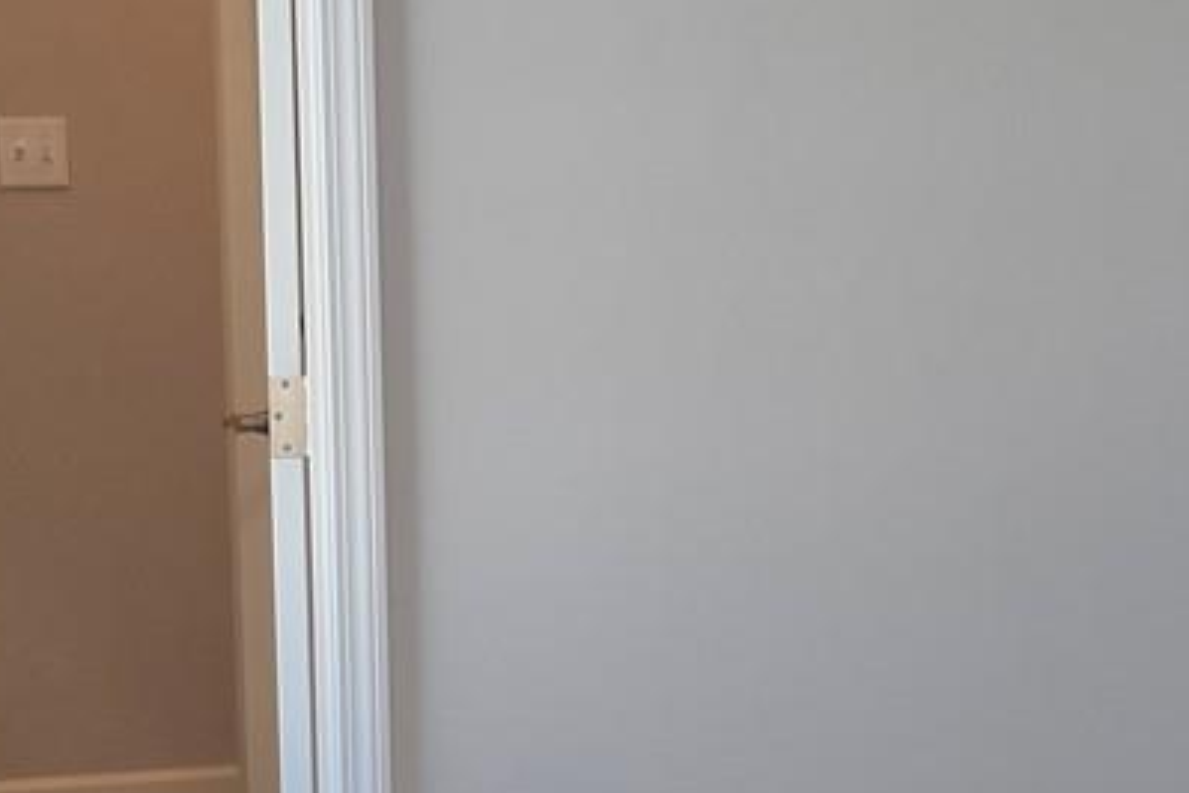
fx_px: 3170
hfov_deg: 21.2
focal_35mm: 96
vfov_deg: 14.2
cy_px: 590
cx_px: 673
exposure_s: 1/60
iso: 40
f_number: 1.7
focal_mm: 6.3
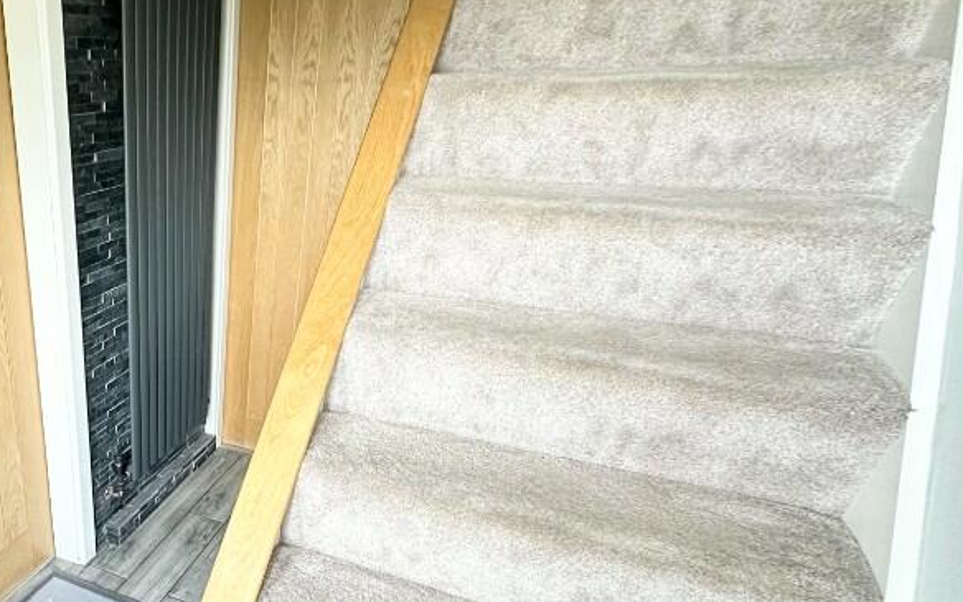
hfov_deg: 61.6
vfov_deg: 46.3
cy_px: 432
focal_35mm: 26
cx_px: 134
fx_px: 682
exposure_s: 1/60
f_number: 2.2
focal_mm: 2.22
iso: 500
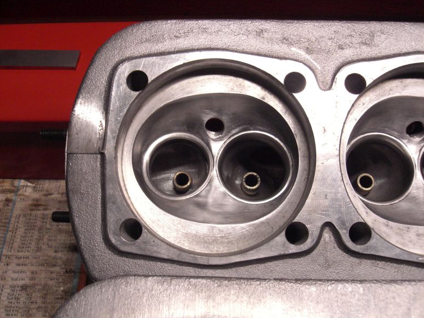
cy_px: 159
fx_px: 478
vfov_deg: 36.8
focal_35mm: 39
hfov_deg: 47.8
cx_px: 211
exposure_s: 1/60
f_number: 3.1
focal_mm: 6.3
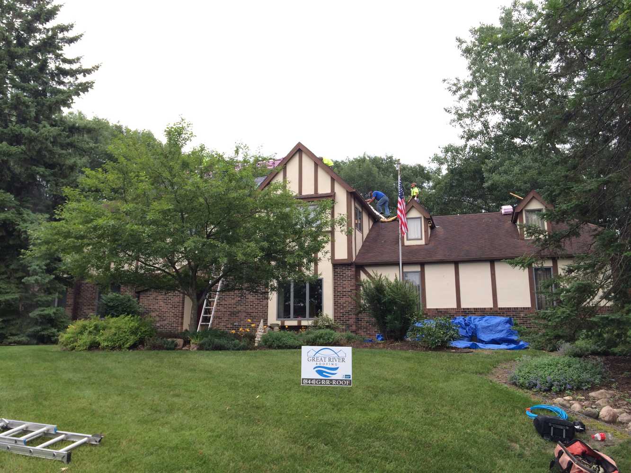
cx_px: 316
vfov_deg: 46.8
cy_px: 236
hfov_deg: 60.0
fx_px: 547
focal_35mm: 30
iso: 50
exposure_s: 1/120
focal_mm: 4.12
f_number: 2.2
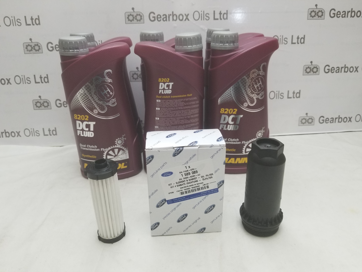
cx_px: 181
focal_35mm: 26
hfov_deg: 67.3
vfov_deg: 53.1
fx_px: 272
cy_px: 136
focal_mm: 4.25
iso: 200
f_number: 1.7
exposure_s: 1/33
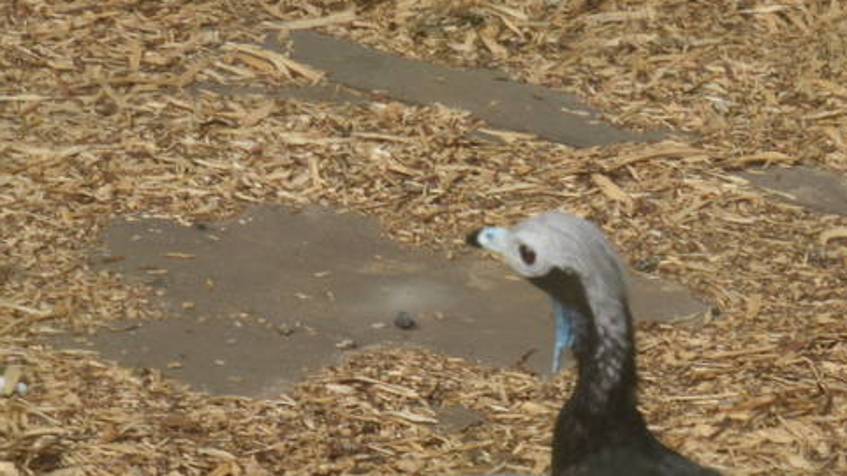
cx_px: 731
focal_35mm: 230
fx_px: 5163
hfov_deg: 9.3
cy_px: 573
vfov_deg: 5.3
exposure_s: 1/200
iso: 100
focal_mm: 44
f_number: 7.1
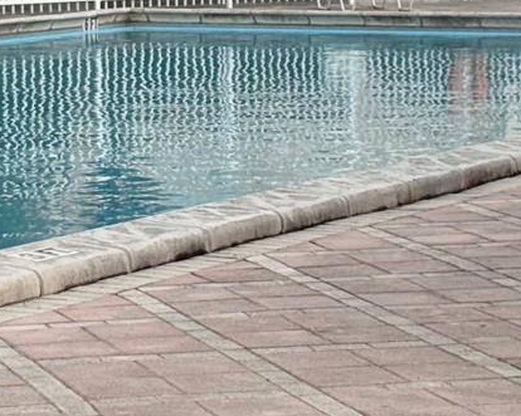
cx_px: 206
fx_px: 2790
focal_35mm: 181
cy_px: 82
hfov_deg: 10.7
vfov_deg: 8.5
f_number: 1.78
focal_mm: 6.76
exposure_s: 1/144
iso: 80
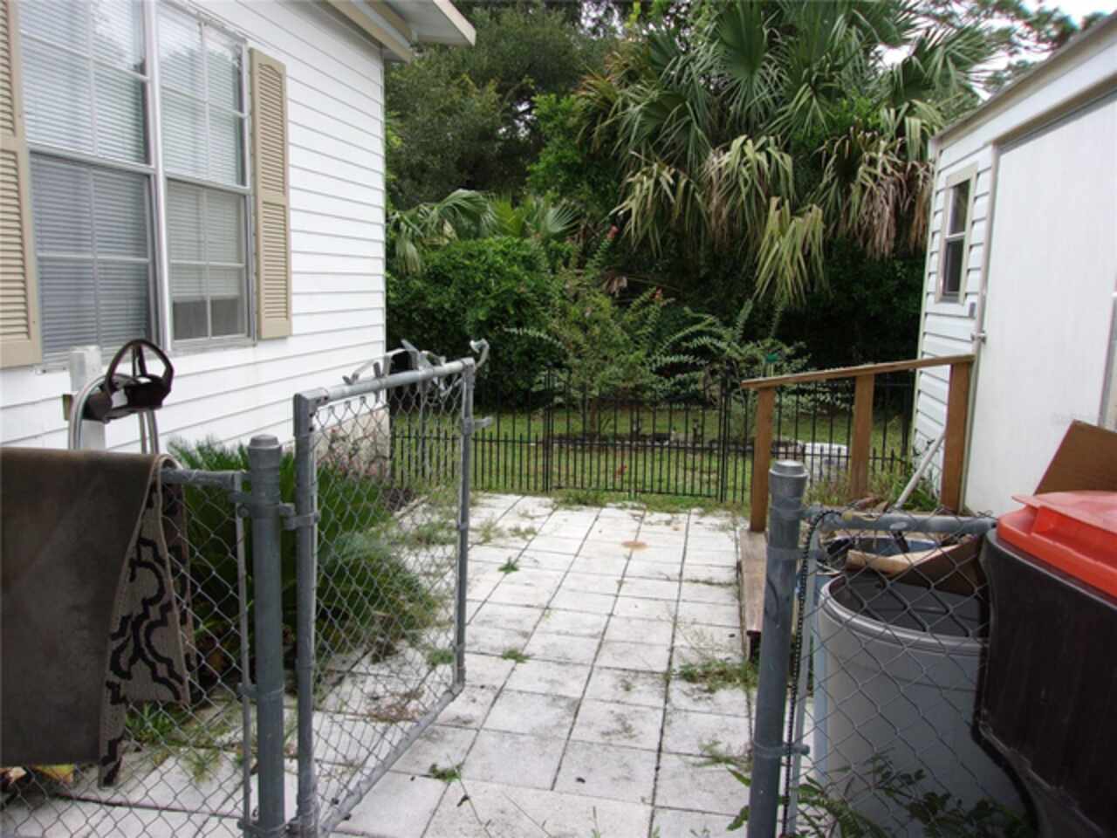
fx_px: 871
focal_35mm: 27
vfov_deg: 51.4
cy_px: 419
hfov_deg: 65.3
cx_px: 558
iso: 80
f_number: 3
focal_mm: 4.9
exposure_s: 1/340
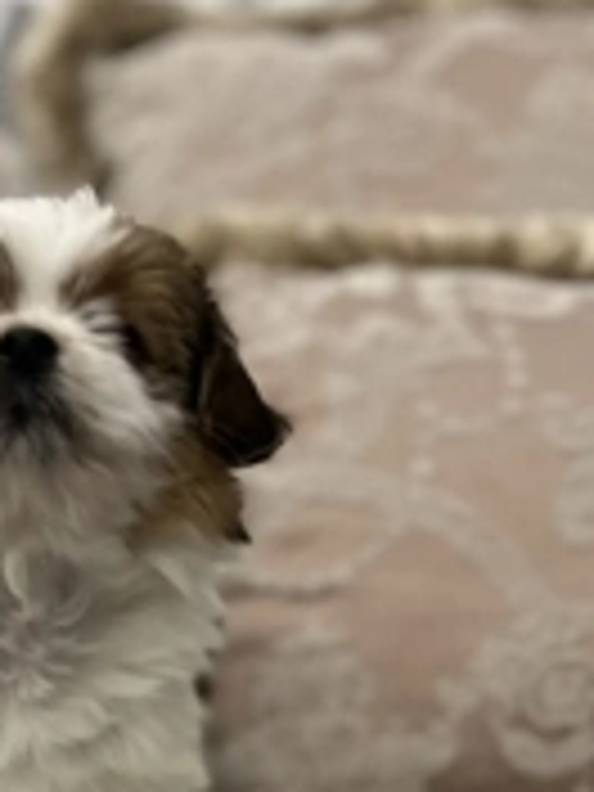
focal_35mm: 59
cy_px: 860
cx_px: -4
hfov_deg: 23.7
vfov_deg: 29.6
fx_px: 1350
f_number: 1.5
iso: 320
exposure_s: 1/60
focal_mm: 5.7
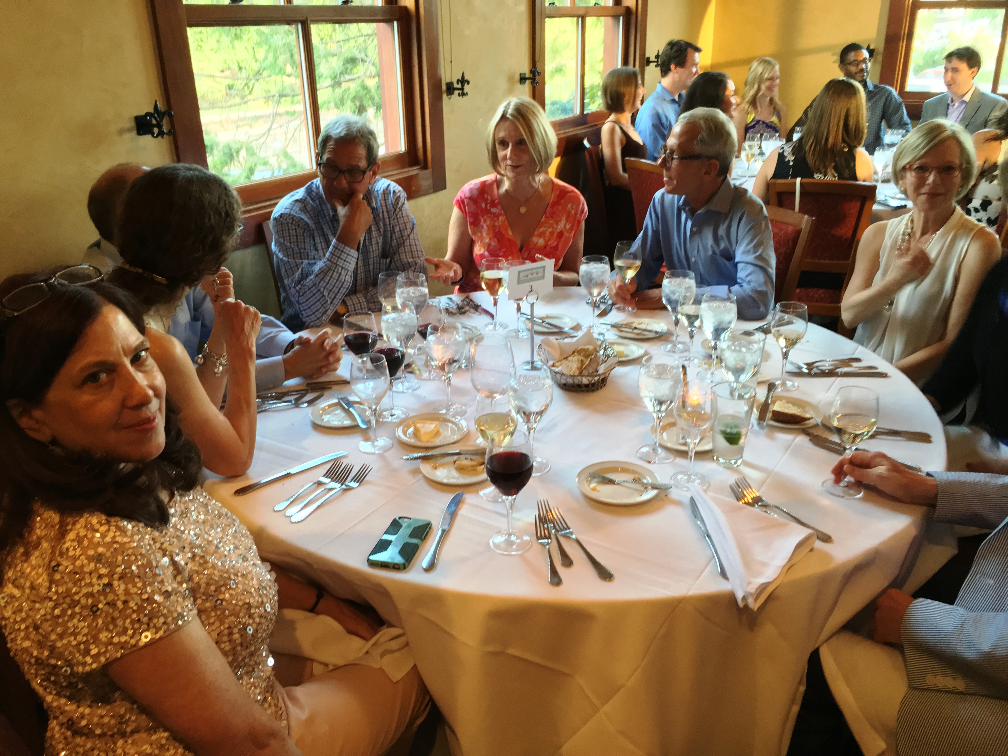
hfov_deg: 61.7
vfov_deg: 48.2
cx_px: 504
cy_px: 378
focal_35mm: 29
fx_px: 844
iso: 160
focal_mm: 4.15
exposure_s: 1/30
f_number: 2.2
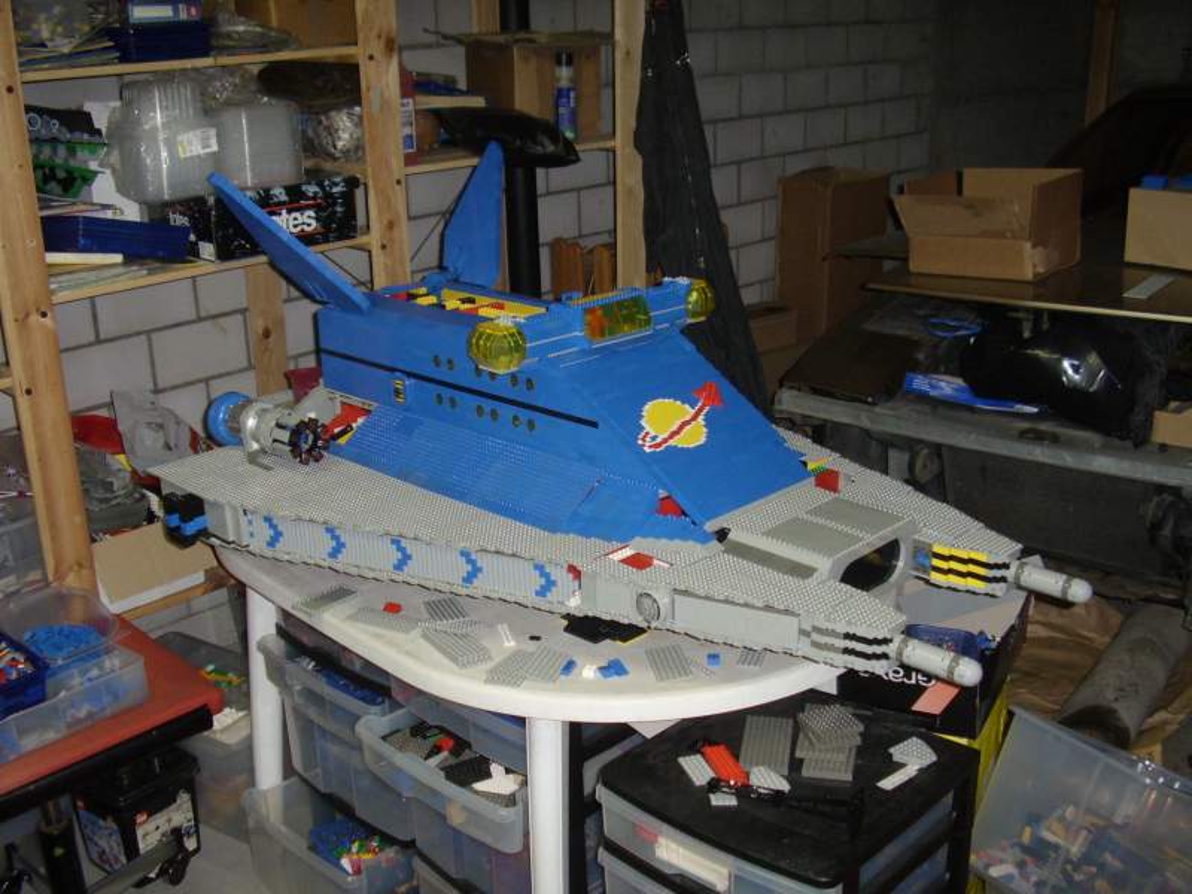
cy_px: 447
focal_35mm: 30
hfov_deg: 60.0
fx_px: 1033
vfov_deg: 46.8
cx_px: 596
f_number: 2.9
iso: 141
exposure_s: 1/30
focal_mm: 5.8
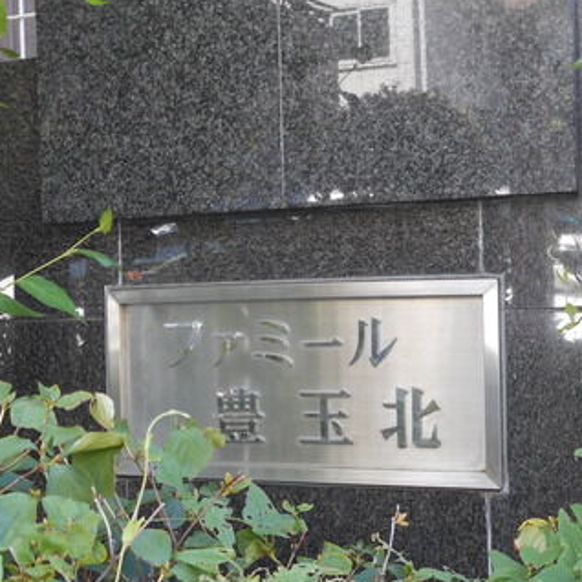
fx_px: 1236
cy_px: 328
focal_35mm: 65
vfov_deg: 26.5
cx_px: 317
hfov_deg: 26.5
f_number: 4.5
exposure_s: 1/30
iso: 110
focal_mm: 6.9
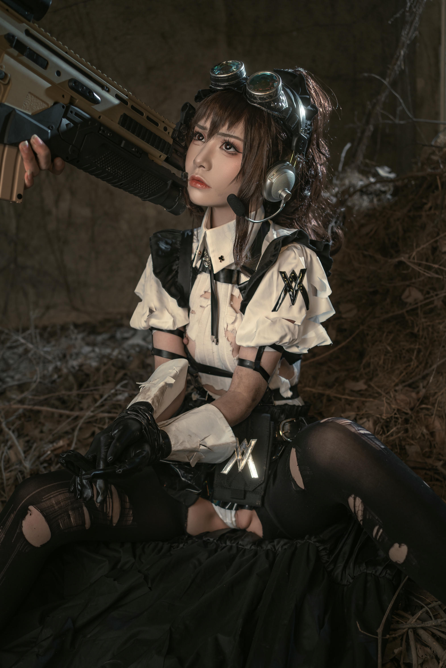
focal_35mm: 35
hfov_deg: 37.9
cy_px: 334
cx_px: 223
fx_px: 650
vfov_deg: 54.4
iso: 200
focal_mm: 35
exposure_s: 1/30
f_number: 3.2
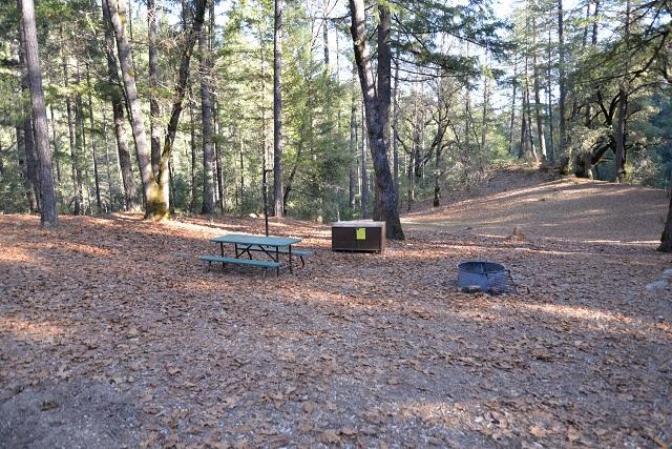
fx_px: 448
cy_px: 224
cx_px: 336
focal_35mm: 24
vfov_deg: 53.2
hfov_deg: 73.7
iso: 400
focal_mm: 24
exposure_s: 1/80
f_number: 4.5
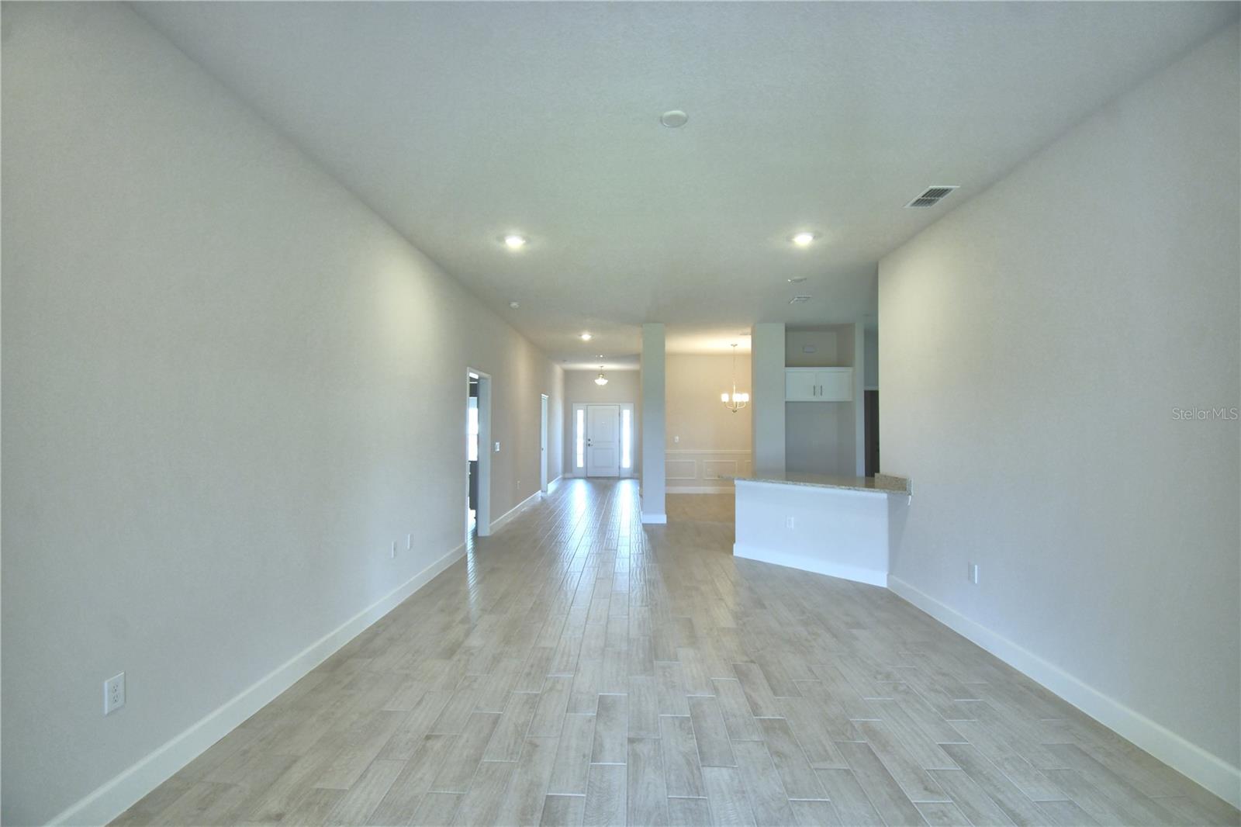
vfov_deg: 77.3
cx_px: 620
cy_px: 414
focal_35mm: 15
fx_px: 517
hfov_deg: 100.4
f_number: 4.5
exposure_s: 1/80
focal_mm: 10
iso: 400
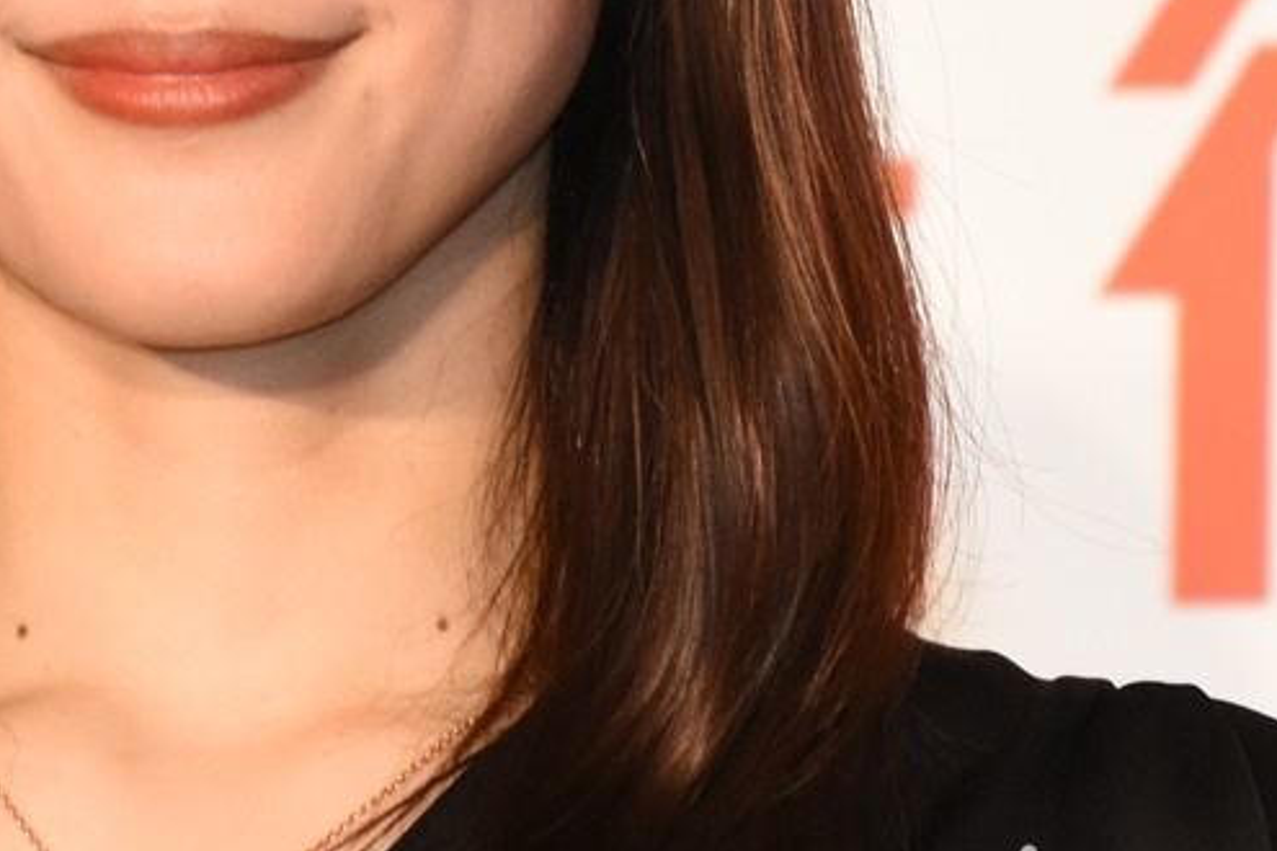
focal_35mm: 764
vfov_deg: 1.8
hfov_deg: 2.7
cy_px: -52
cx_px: 157
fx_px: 27099
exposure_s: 1/250
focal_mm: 210
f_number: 6.3
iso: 1600
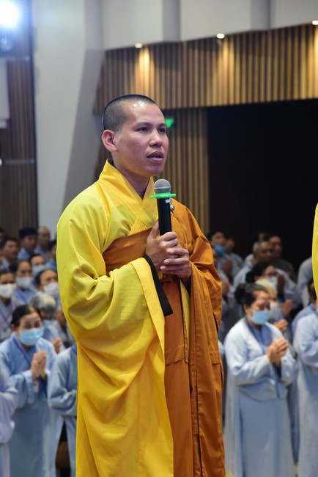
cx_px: 159
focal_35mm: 120
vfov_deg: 17.1
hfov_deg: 11.4
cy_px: 238
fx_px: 1588
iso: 3200
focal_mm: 120
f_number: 7.1
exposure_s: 1/80
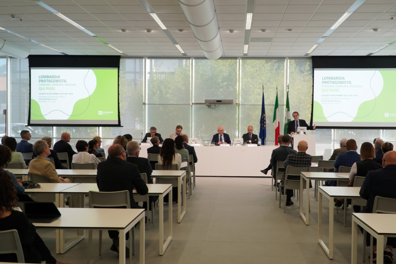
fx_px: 385
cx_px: 227
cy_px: 134
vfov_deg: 37.8
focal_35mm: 35
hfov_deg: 54.2
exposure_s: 1/100
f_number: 4.5
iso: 320
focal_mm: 20
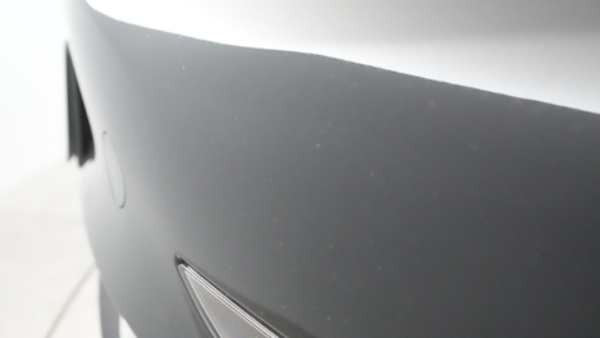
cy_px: 183
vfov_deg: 29.7
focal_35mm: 40
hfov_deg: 50.1
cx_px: 237
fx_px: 636
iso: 12800
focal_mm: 28
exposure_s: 1/100
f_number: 4.5
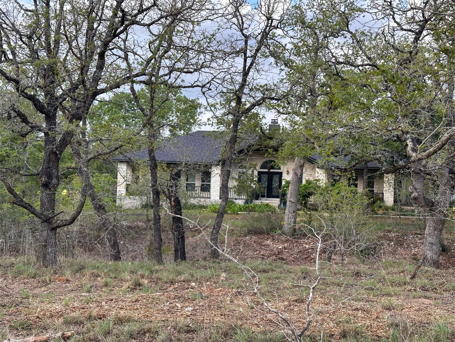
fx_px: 631
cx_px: 228
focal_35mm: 48
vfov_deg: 30.3
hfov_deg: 39.7
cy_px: 171
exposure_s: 1/800
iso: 64
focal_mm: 6.86
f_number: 1.8
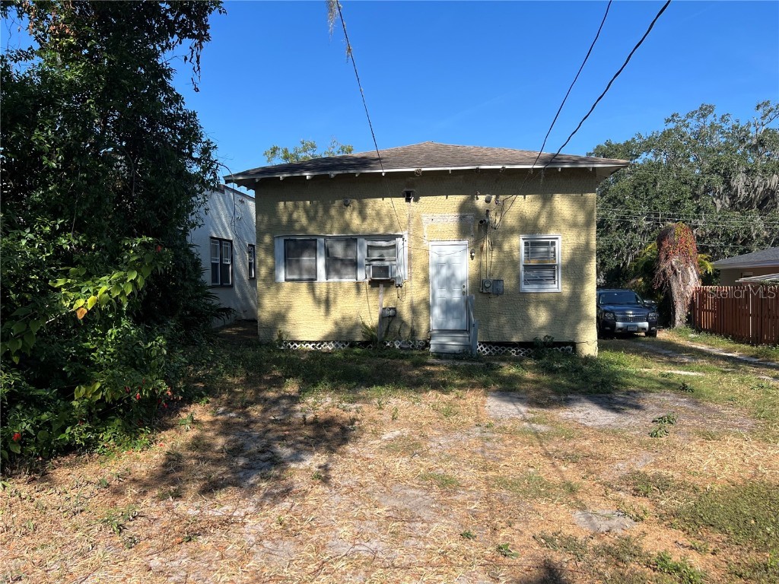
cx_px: 390
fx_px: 585
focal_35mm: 26
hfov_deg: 67.3
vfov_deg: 53.1
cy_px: 292
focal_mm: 5.7
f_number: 1.5
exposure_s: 1/2915
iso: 50
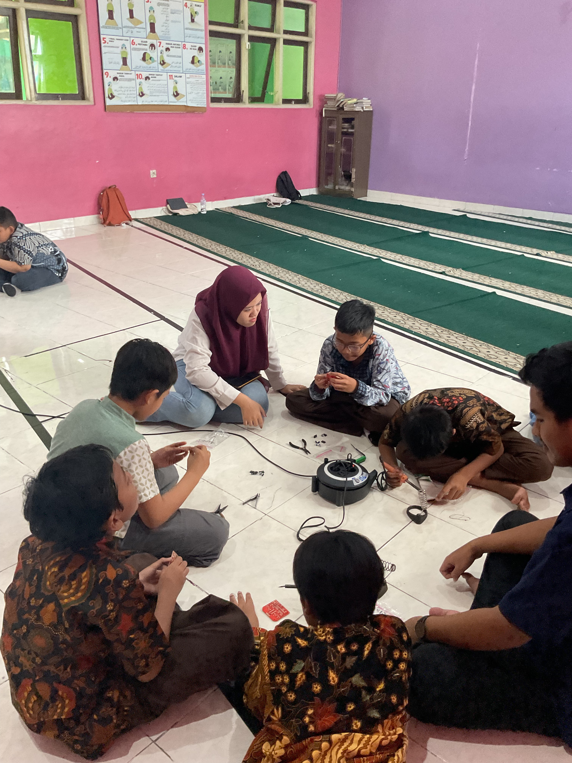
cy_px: 382
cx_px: 286
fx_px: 639
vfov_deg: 61.7
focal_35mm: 29
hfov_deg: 48.2
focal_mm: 3
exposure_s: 1/60
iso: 200
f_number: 1.8
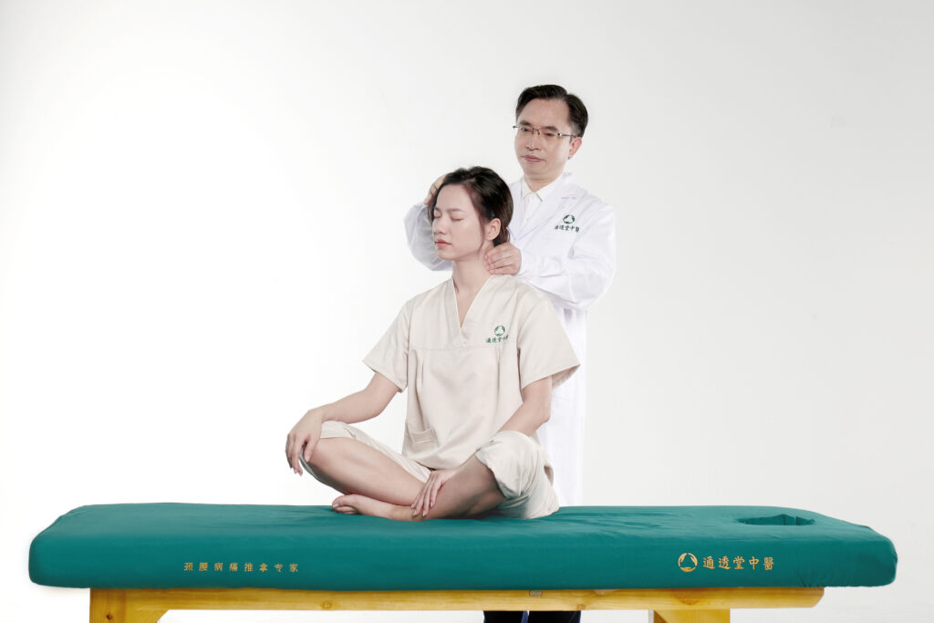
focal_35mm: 57
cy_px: 312
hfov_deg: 35.0
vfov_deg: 23.8
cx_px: 467
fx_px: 1479
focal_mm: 57
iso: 1250
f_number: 8
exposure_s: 1/80
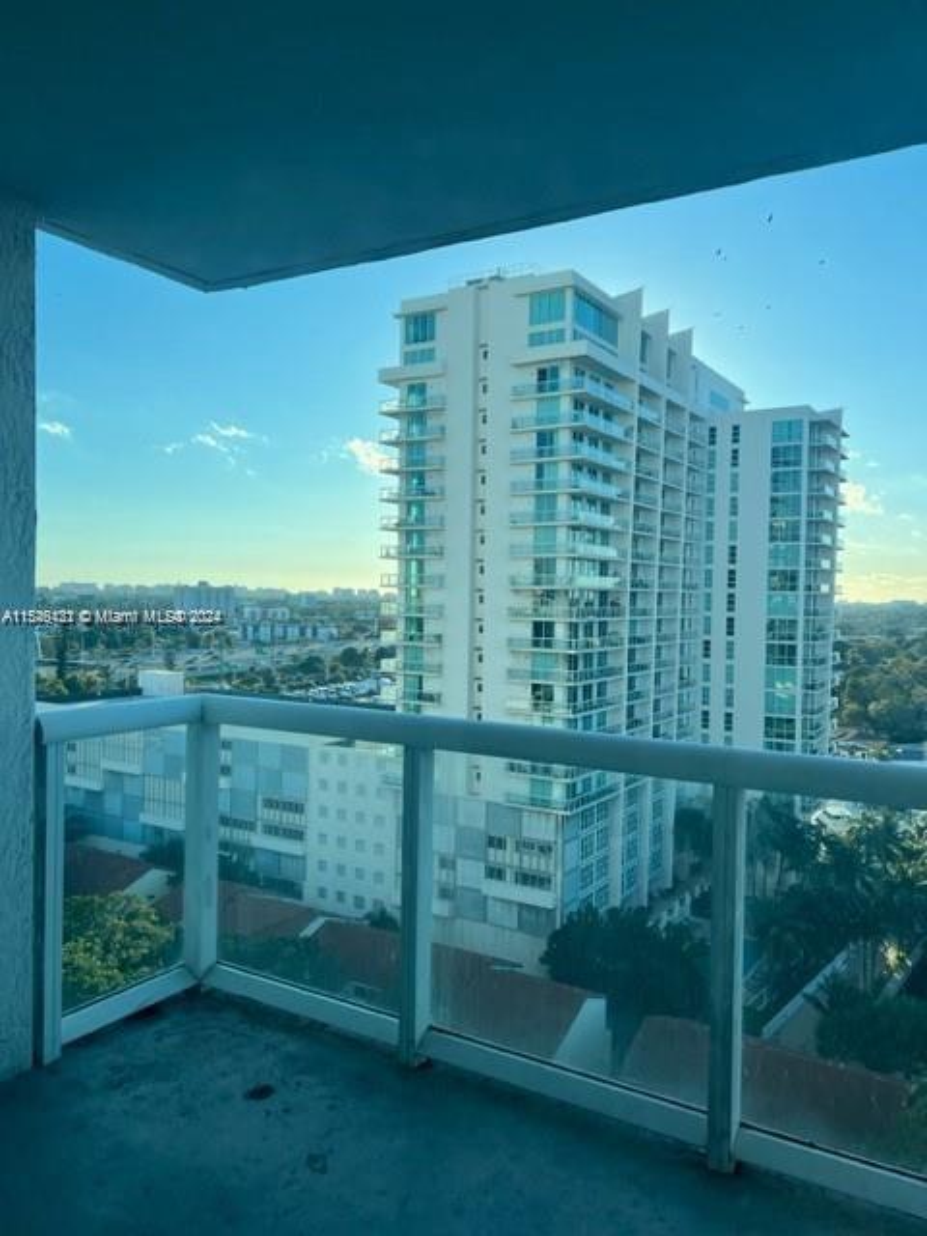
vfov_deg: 67.3
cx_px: 464
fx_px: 928
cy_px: 618
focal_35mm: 26
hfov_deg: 53.1
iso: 50
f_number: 1.5
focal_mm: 5.7
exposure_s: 1/2632
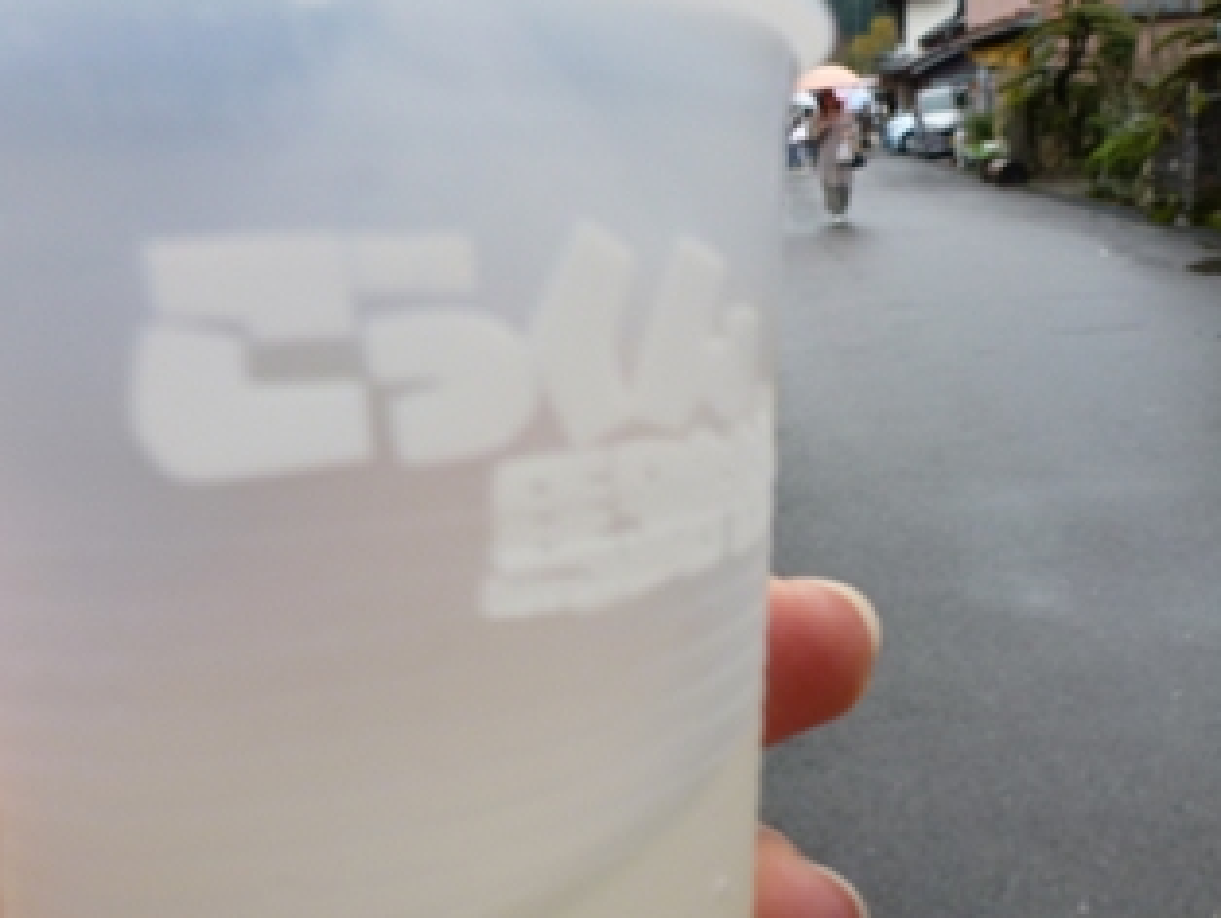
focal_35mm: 33
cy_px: 572
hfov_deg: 55.0
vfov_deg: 42.7
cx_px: 715
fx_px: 1165
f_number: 3.3
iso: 100
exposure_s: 1/100
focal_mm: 4.3
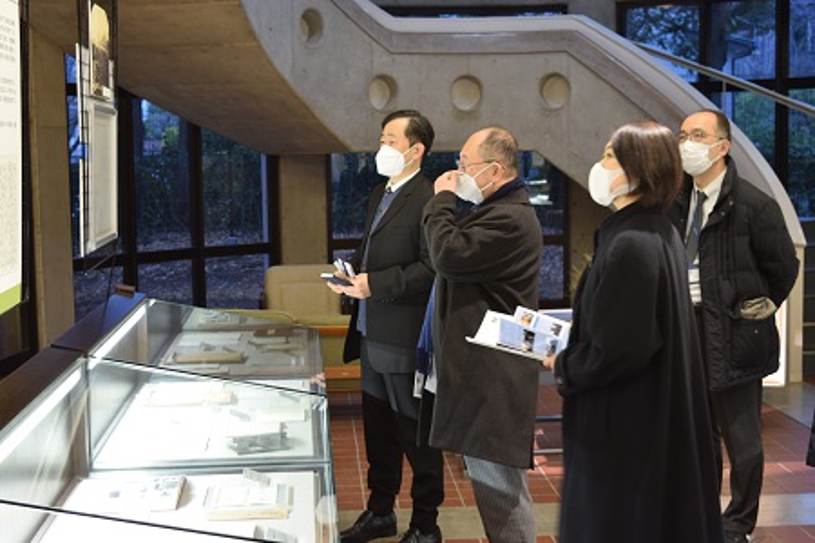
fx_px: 1290
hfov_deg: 35.1
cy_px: 272
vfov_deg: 23.8
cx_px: 408
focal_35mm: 57
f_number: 4.8
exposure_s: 1/10
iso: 500
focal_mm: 38
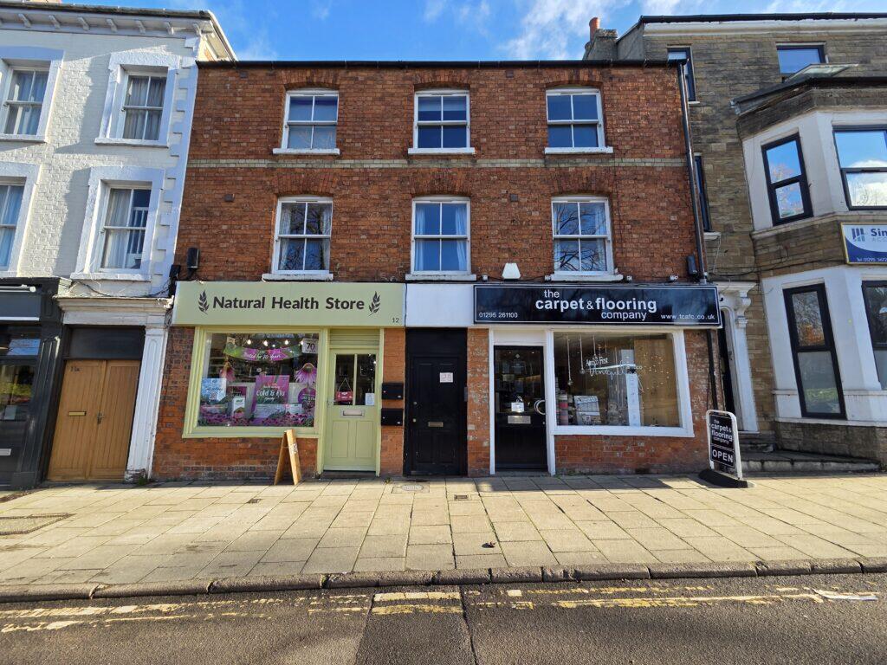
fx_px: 333
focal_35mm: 13
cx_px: 444
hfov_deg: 106.2
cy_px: 332
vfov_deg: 89.9
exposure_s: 1/387
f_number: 2.2
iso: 50
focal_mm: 2.2
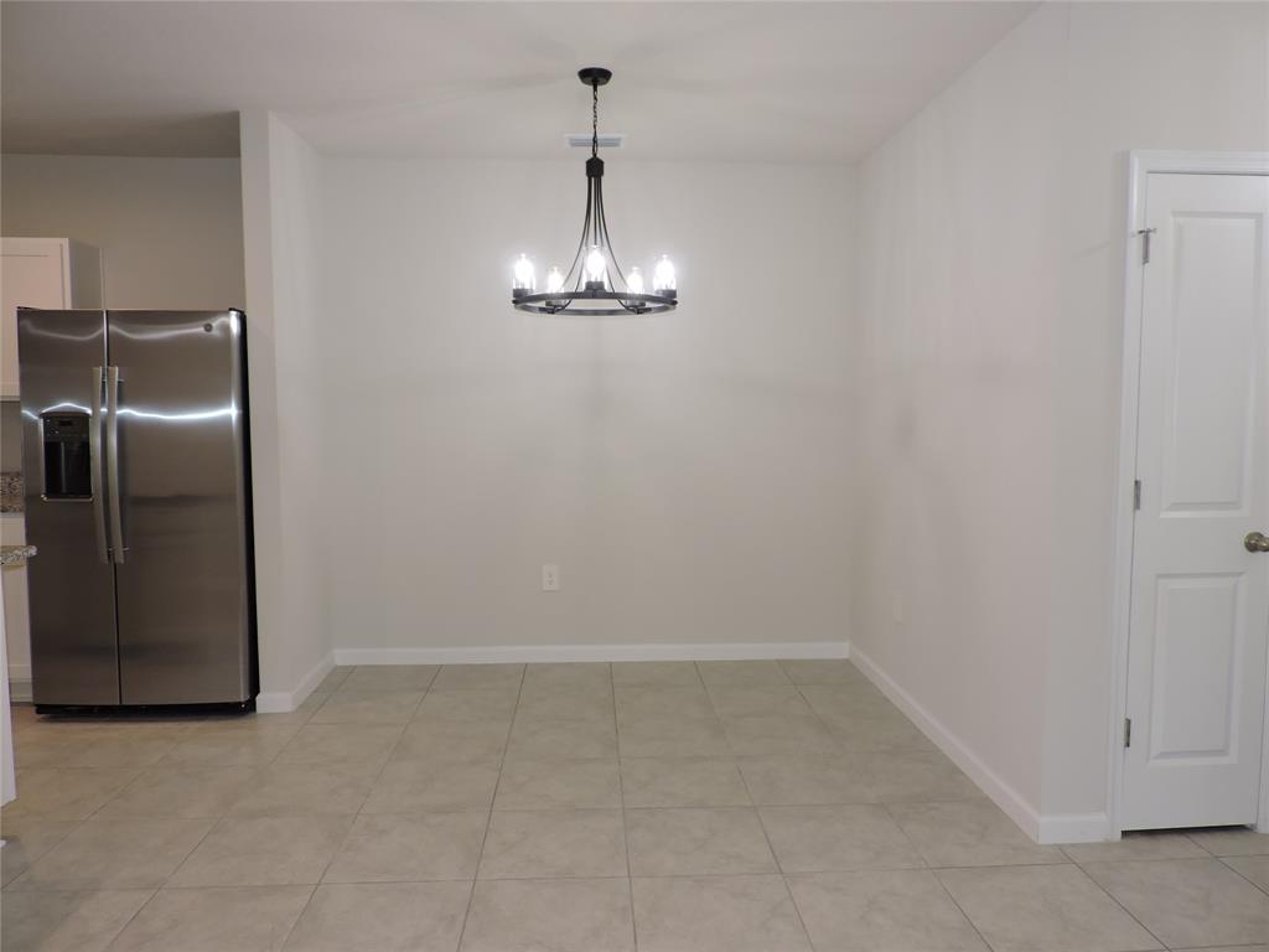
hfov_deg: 71.6
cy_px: 476
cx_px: 634
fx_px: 880
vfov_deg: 56.8
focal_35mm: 24
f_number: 3
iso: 160
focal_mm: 4.3
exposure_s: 1/40
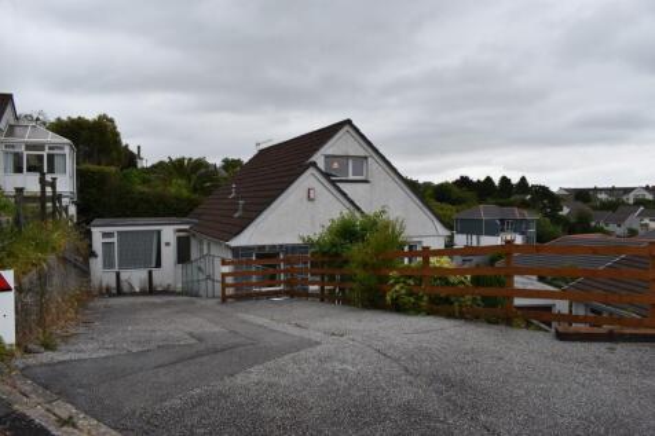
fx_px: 491
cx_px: 328
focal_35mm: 27
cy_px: 218
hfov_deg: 67.4
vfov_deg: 47.9
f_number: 8
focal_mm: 18
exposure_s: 1/250
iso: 200
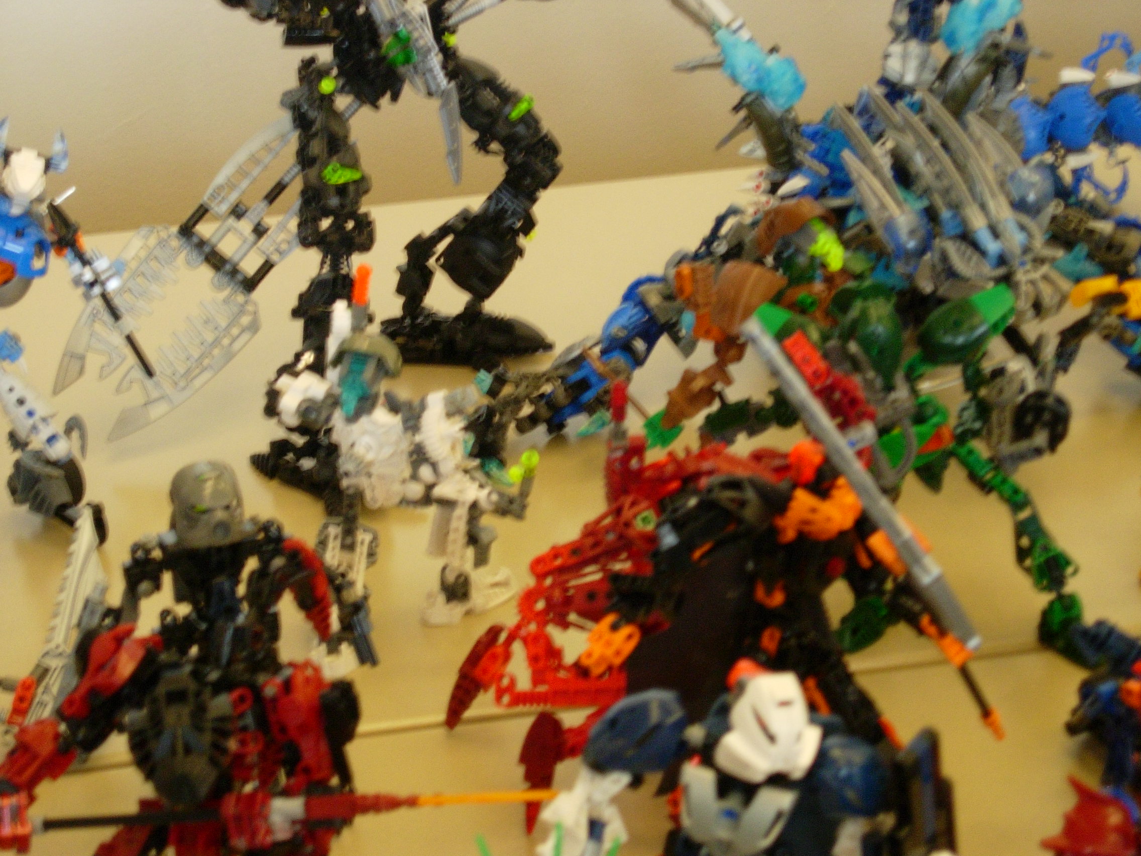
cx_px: 570
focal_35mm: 113
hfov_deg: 17.4
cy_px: 428
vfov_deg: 13.1
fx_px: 3725
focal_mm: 23.4
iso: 200
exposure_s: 1/16.4
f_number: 4.9
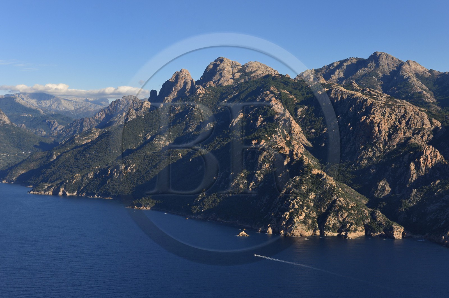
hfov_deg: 34.5
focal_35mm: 58
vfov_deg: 23.3
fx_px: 723
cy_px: 149
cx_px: 224
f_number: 13
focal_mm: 58
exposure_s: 1/800
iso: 400
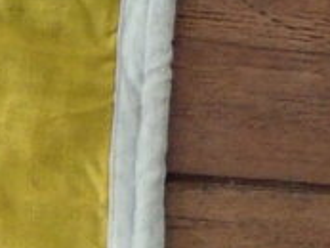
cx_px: -593
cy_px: 448
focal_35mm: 376
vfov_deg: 3.9
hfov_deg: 5.0
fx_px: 3587
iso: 800
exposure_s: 1/60
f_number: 3.8
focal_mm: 11.78
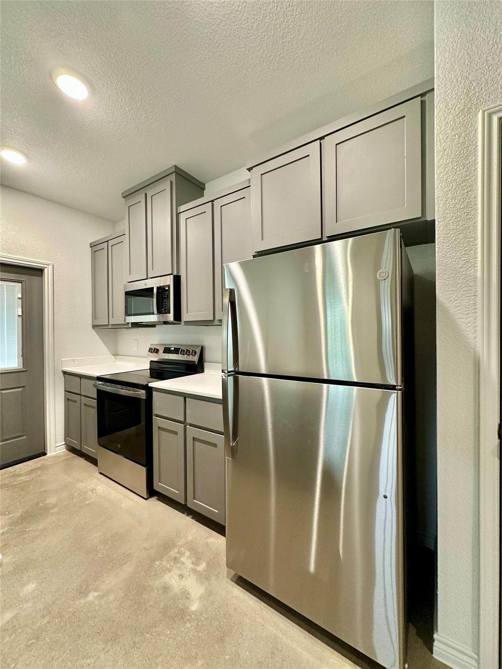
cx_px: 251
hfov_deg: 85.7
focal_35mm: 14
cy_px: 334
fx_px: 271
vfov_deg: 102.1
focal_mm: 2.22
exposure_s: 1/60
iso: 250
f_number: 2.2
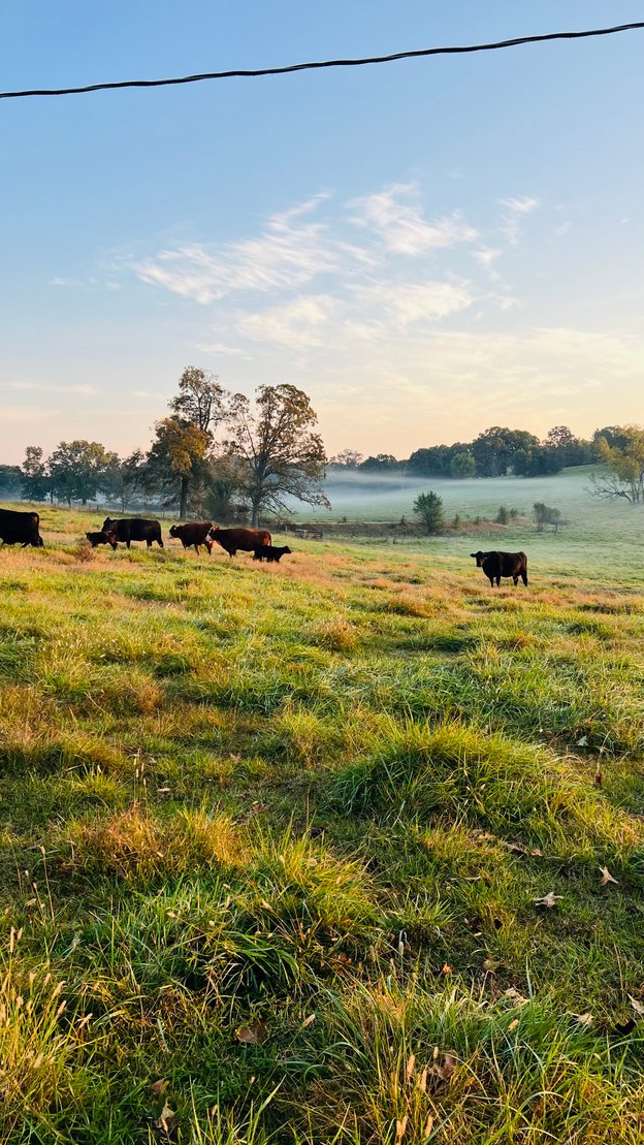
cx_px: 369
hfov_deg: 40.1
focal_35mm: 29
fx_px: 880
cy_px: 574
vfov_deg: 66.1
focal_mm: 5.7
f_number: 1.5
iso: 50
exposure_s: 1/932
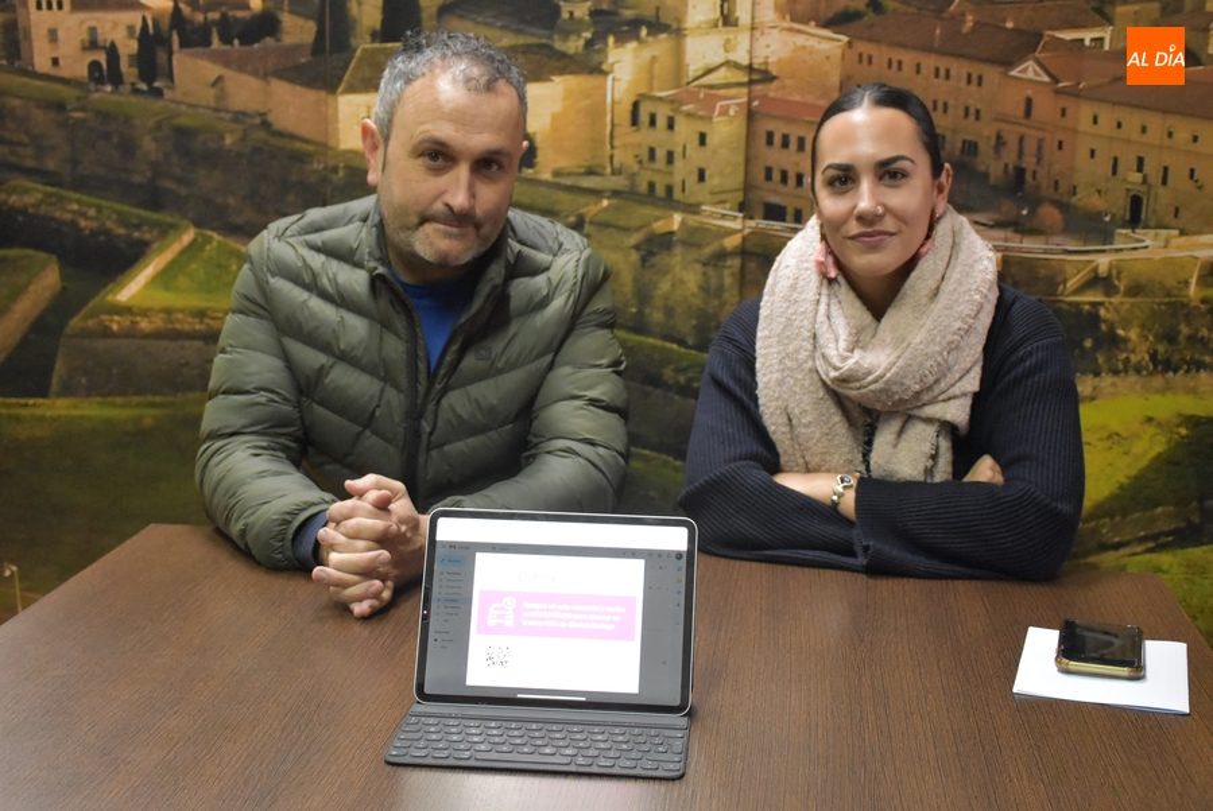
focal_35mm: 52
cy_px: 406
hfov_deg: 37.8
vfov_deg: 25.8
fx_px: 1771
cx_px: 606
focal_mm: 35
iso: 4000
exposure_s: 1/60
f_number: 4.2
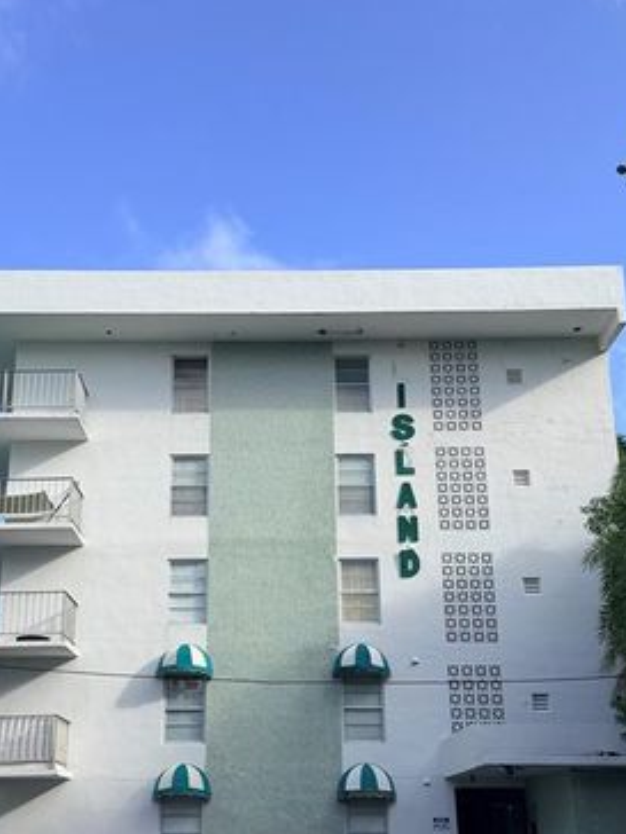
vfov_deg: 42.7
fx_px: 1061
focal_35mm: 44
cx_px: 273
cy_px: 501
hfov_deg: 32.8
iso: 80
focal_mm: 6.76
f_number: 1.78
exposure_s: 1/3279
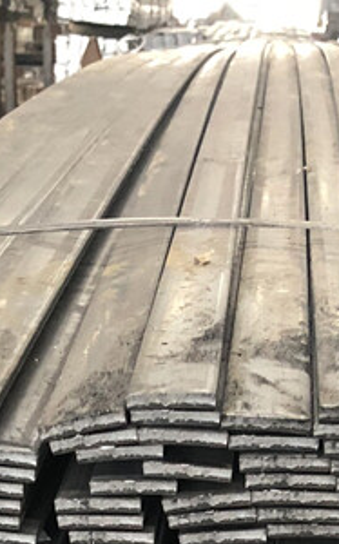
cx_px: 67
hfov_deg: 13.1
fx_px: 1466
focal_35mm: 99
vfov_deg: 19.0
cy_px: 762
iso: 64
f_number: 1.8
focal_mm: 3.99
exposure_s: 1/15
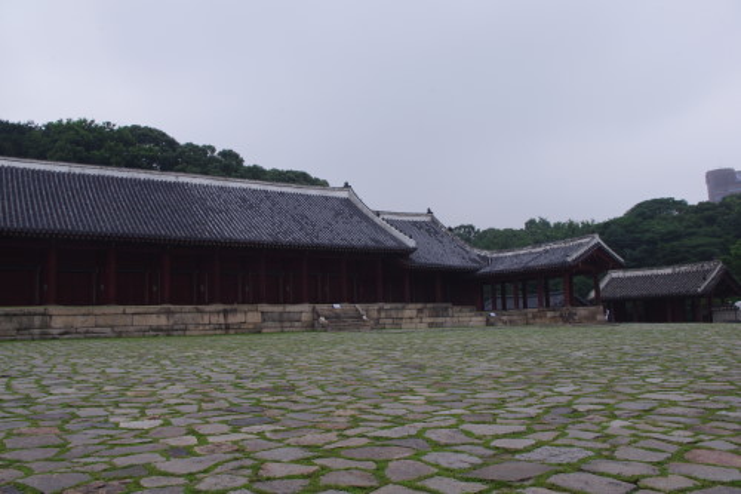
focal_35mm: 30
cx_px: 370
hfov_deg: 61.9
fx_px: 617
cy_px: 247
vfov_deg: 43.6
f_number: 11
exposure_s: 1/100
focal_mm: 20
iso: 200
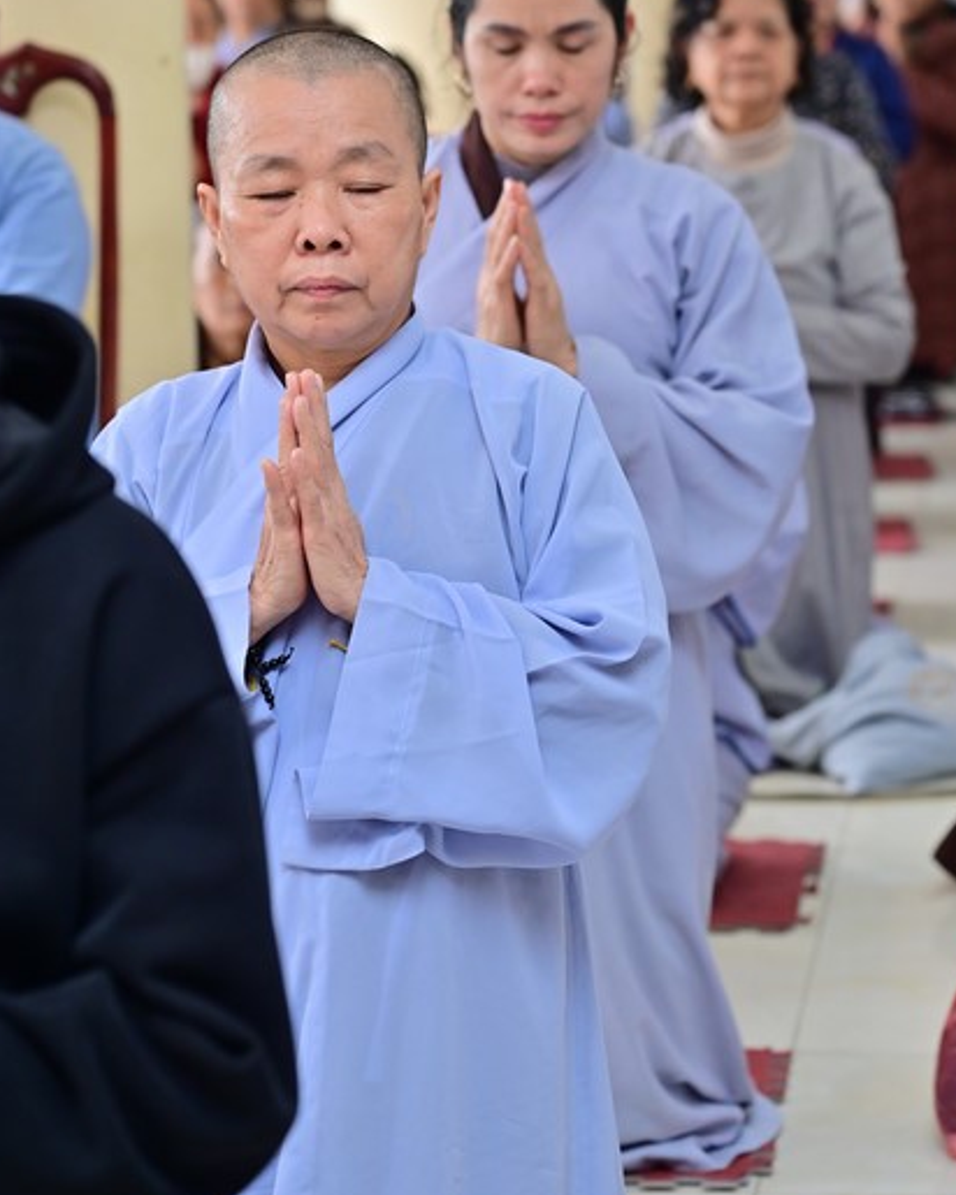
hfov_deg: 10.9
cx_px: 483
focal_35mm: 142
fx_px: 5022
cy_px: 610
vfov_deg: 13.6
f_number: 5.6
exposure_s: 1/125
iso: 1250
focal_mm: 120
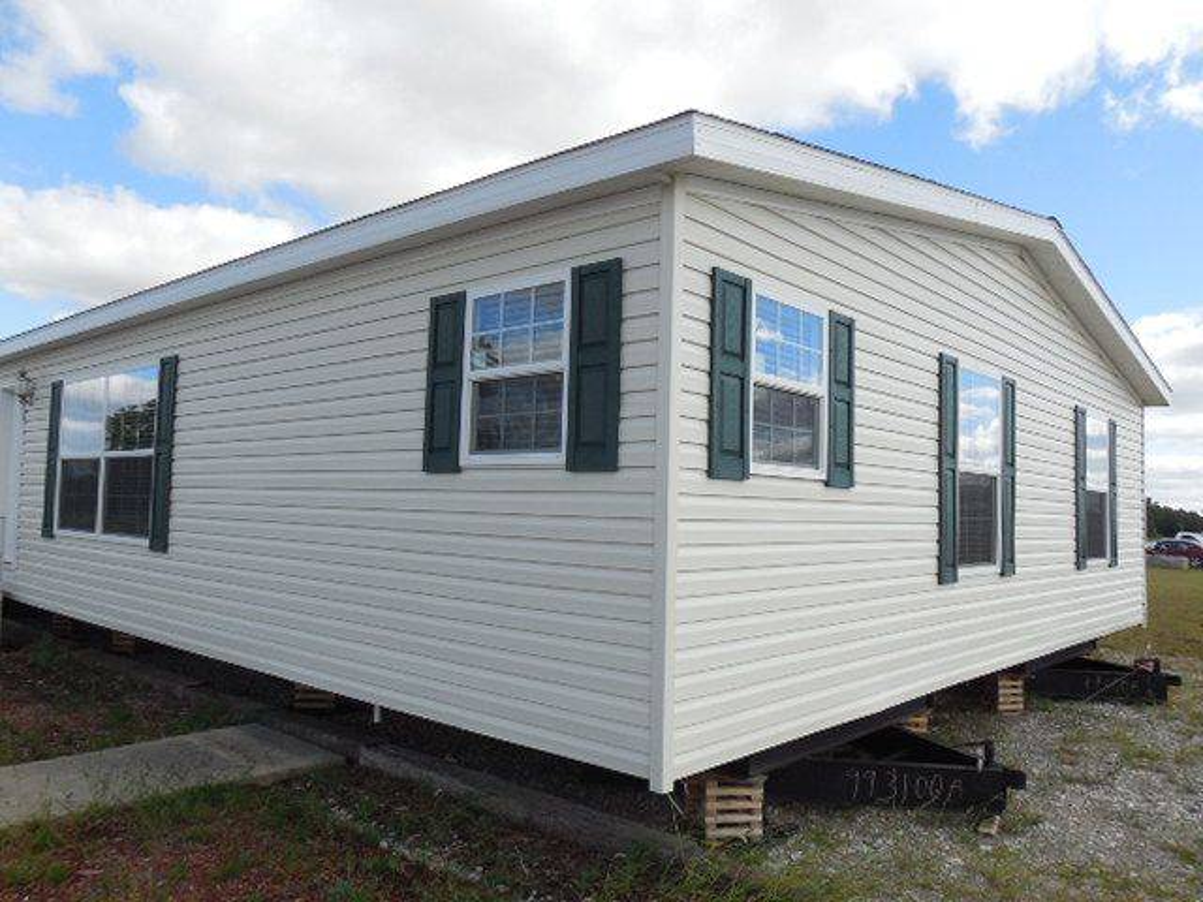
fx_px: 904
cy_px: 451
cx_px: 602
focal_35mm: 26
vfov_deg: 53.1
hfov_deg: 67.3
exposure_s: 1/800
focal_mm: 4.6
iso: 125
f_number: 3.5
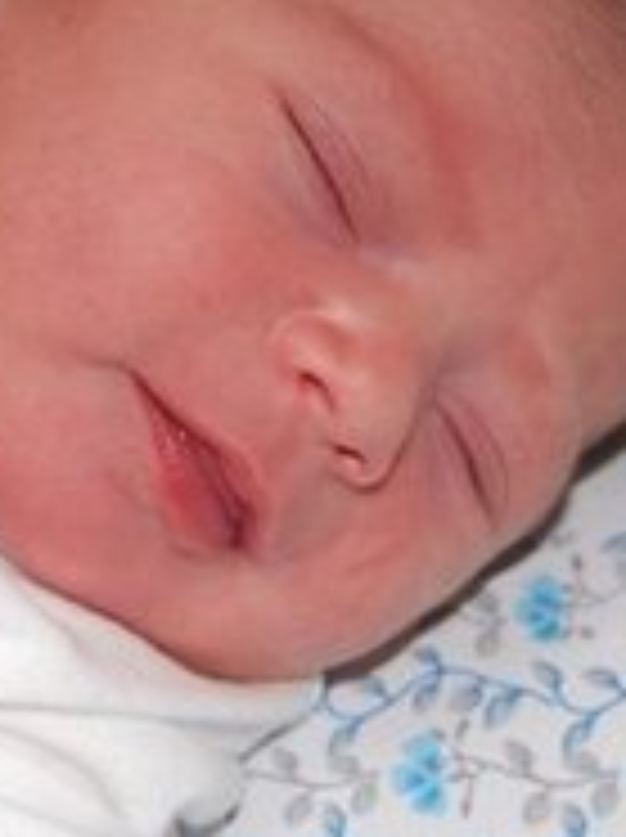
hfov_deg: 9.9
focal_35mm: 149
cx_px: 5
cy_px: 410
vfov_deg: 13.3
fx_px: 3601
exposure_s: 1/60
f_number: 4.2
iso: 400
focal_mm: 30
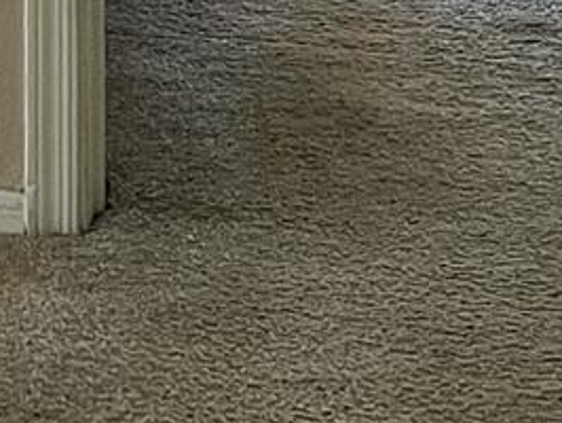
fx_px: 3250
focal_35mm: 200
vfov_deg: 6.4
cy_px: -1085
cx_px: -298
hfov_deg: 9.6
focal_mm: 4.2
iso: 100
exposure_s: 1/60
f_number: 1.6
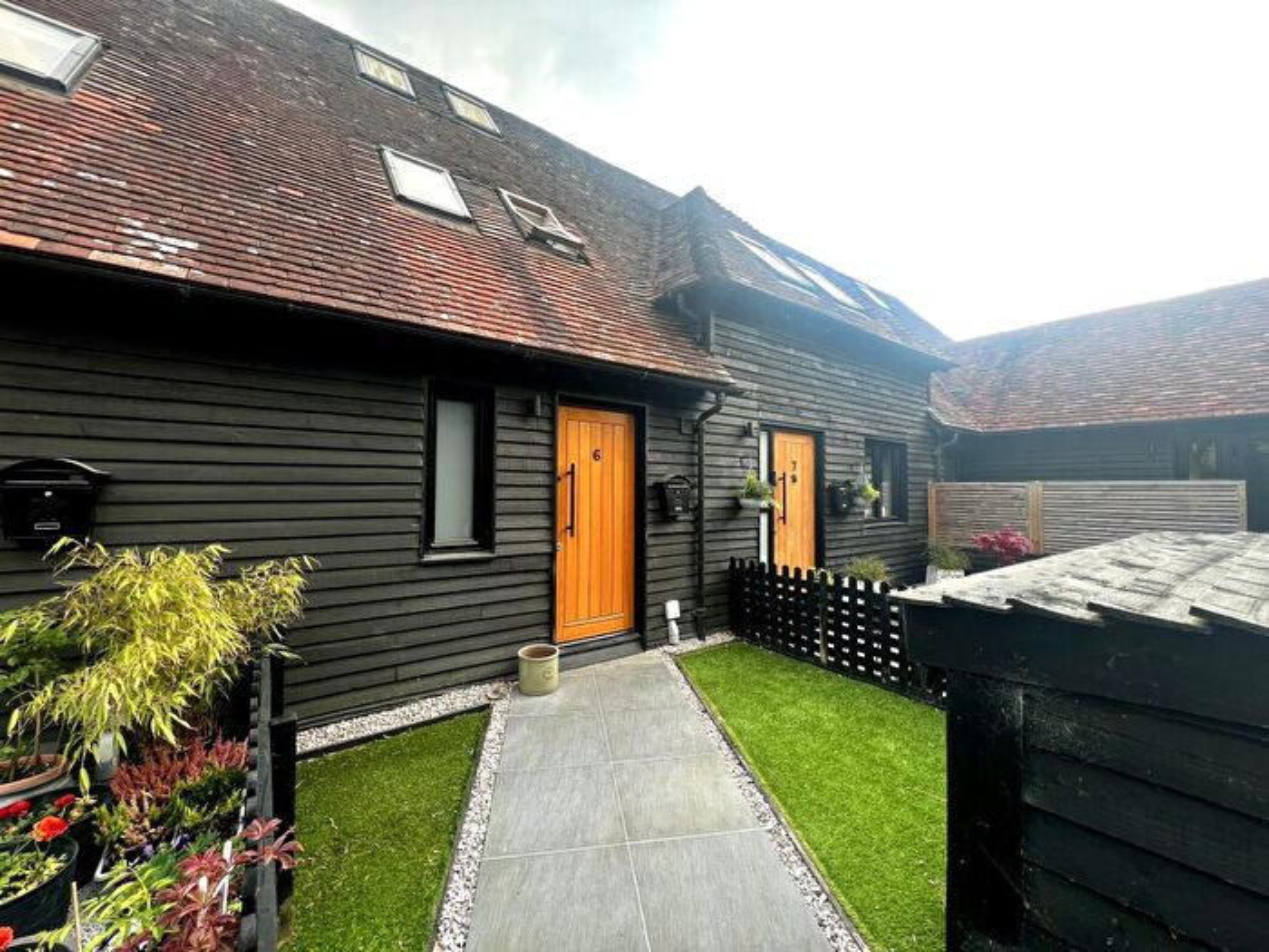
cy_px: 476
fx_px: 477
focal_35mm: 13
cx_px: 634
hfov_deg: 106.2
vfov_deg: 89.9
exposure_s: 1/99
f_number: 1.8
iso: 32
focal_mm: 1.57
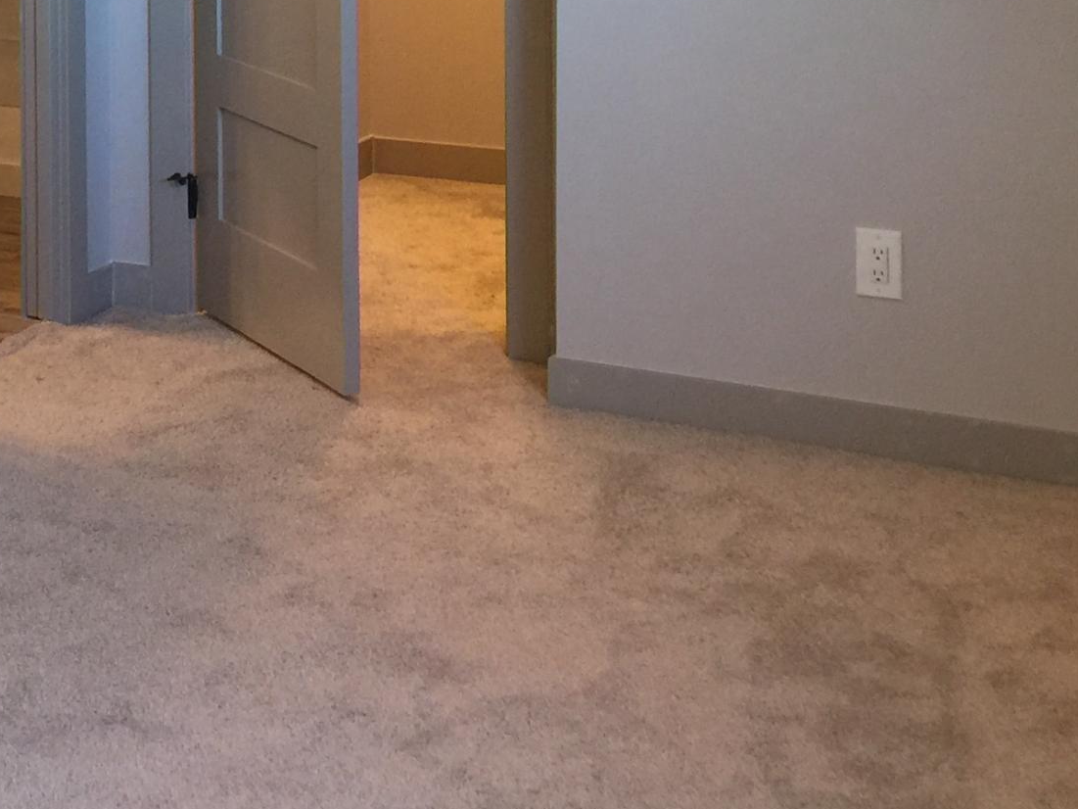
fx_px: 2460
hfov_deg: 23.6
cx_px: -18
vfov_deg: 17.6
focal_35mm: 79
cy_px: -214
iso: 40
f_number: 2.2
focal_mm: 4.15
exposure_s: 1/15
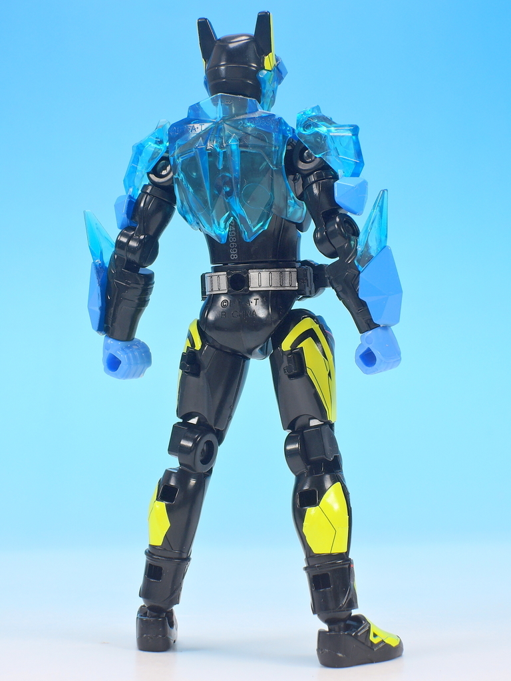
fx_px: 1870
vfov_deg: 20.7
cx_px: 256
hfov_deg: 15.6
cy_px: 340
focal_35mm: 95
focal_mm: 20.2
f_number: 7.1
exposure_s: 1/1.3
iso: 80
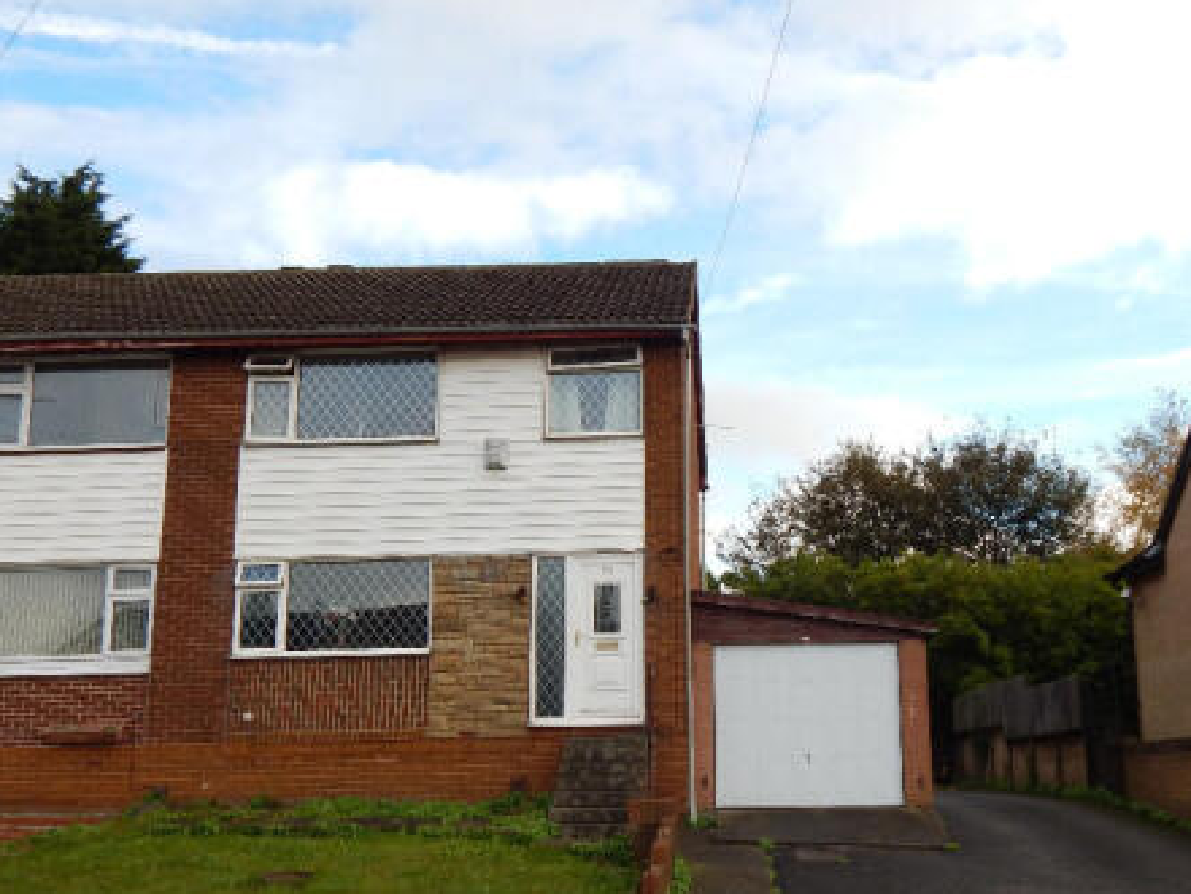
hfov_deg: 49.8
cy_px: 539
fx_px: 1273
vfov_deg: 38.5
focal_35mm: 37
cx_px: 714
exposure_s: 1/500
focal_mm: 5.1
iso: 125
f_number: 3.2
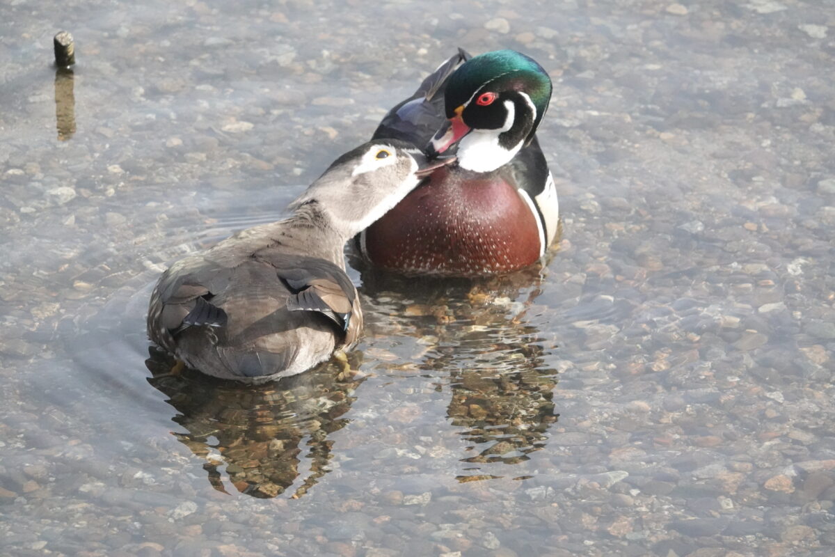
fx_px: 9277
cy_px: 278
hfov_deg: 5.2
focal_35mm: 400
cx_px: 418
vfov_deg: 3.4
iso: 3200
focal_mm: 146.76
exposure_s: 1/2500
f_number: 7.1
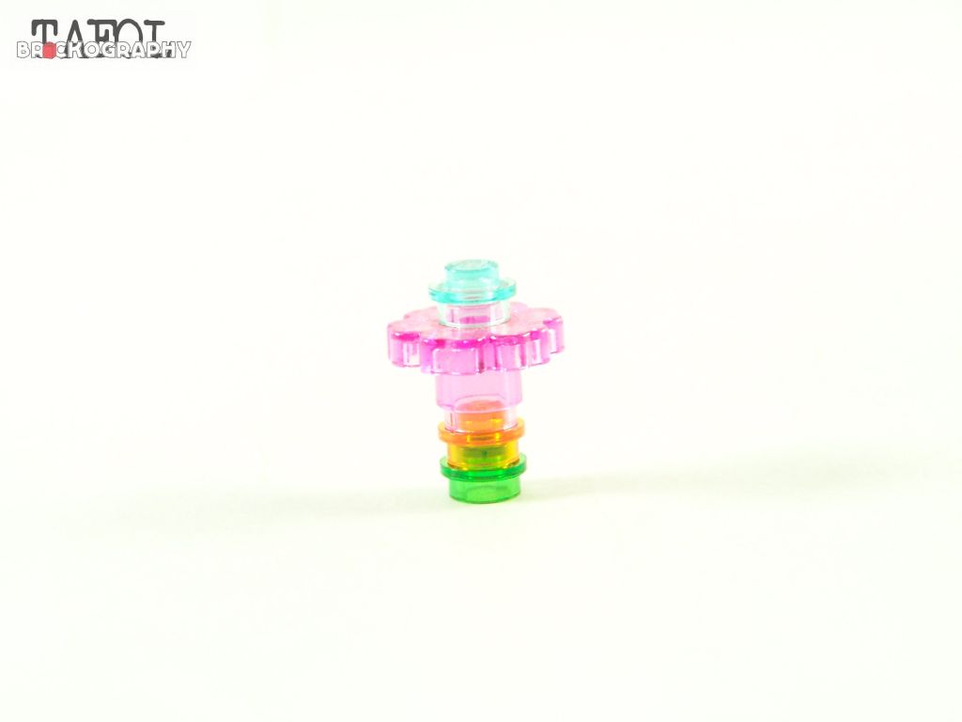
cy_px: 361
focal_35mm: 117
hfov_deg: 16.8
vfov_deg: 12.7
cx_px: 481
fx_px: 3252
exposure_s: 1/60
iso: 400
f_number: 3.6
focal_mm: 19.4
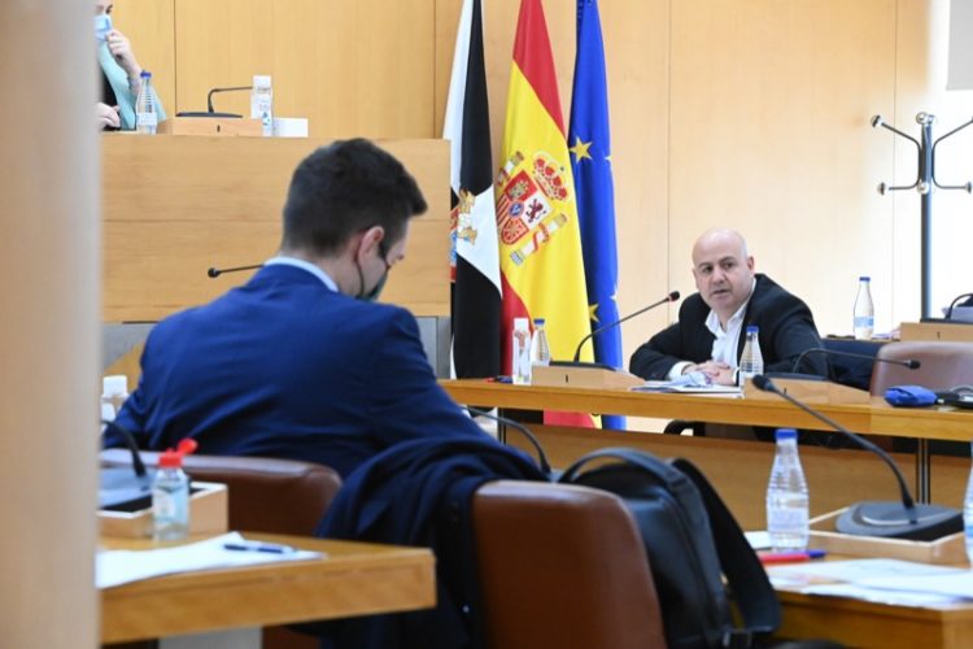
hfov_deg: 13.2
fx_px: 4189
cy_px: 324
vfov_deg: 8.9
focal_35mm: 155
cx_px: 486
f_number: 11
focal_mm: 155
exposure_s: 1/160
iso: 16000
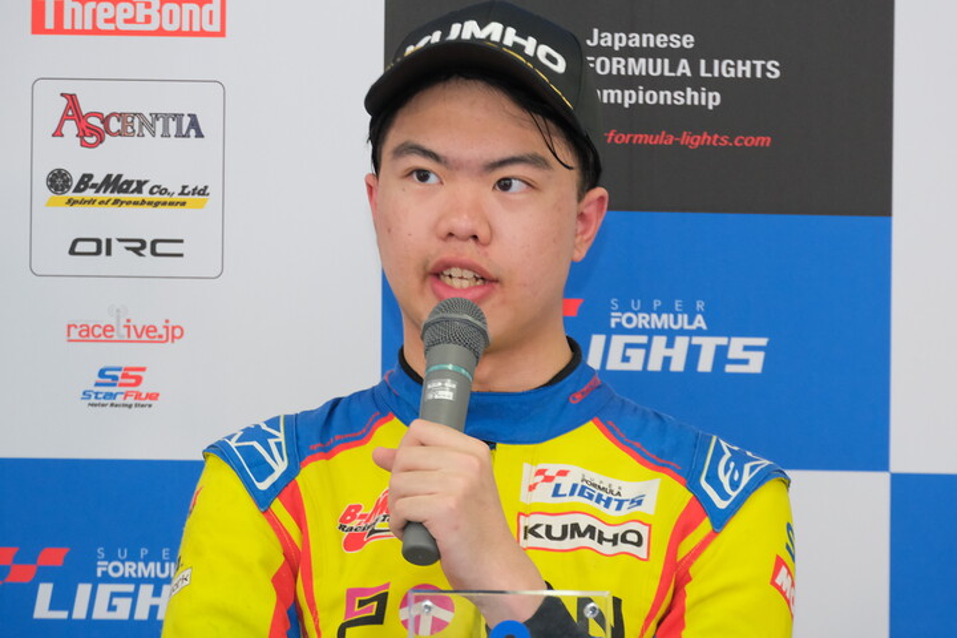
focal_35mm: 192
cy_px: 319
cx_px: 478
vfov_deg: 7.2
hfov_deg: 10.7
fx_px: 5104
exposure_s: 1/90
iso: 3200
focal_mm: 127.9
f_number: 8
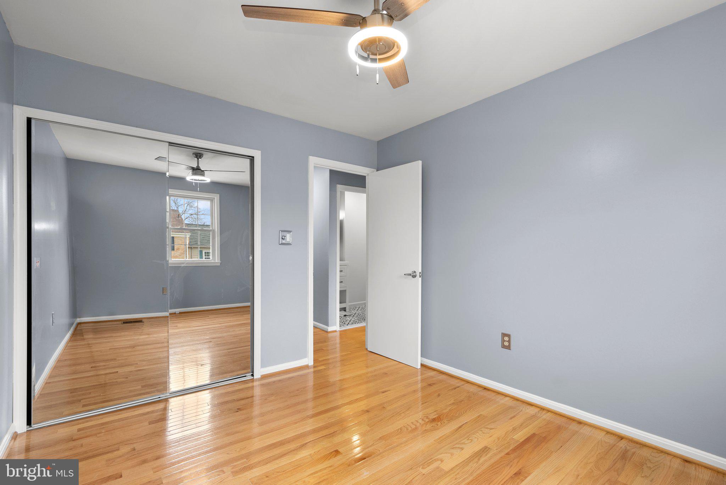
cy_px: 242
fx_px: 323
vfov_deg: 73.8
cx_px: 363
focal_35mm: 16
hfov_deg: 96.7
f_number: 8
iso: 160
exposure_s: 1/5
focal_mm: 16
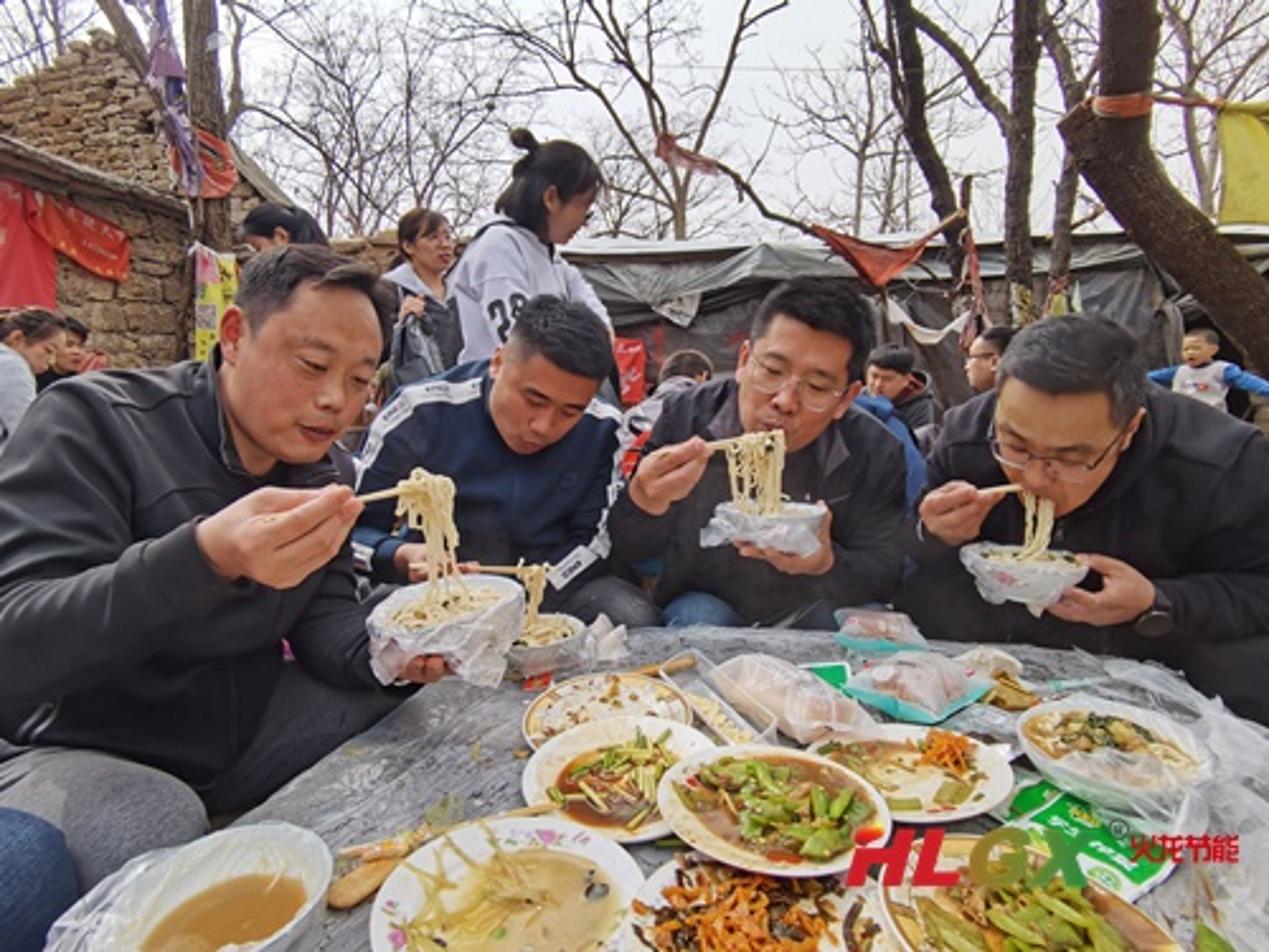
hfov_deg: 91.0
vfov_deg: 74.7
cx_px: 634
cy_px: 476
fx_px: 623
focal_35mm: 17
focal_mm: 2.26
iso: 50
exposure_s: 1/288
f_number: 2.2
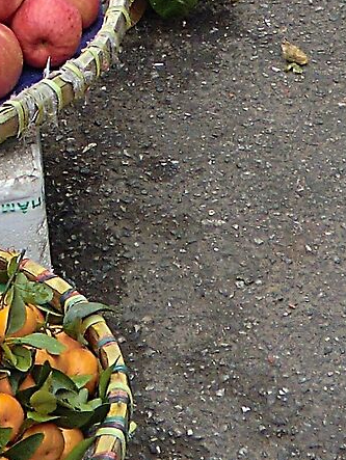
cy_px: -472
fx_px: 2449
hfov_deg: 7.9
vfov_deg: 9.9
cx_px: -156
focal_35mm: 184
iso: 64
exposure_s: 1/160
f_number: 3.6
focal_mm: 6.1
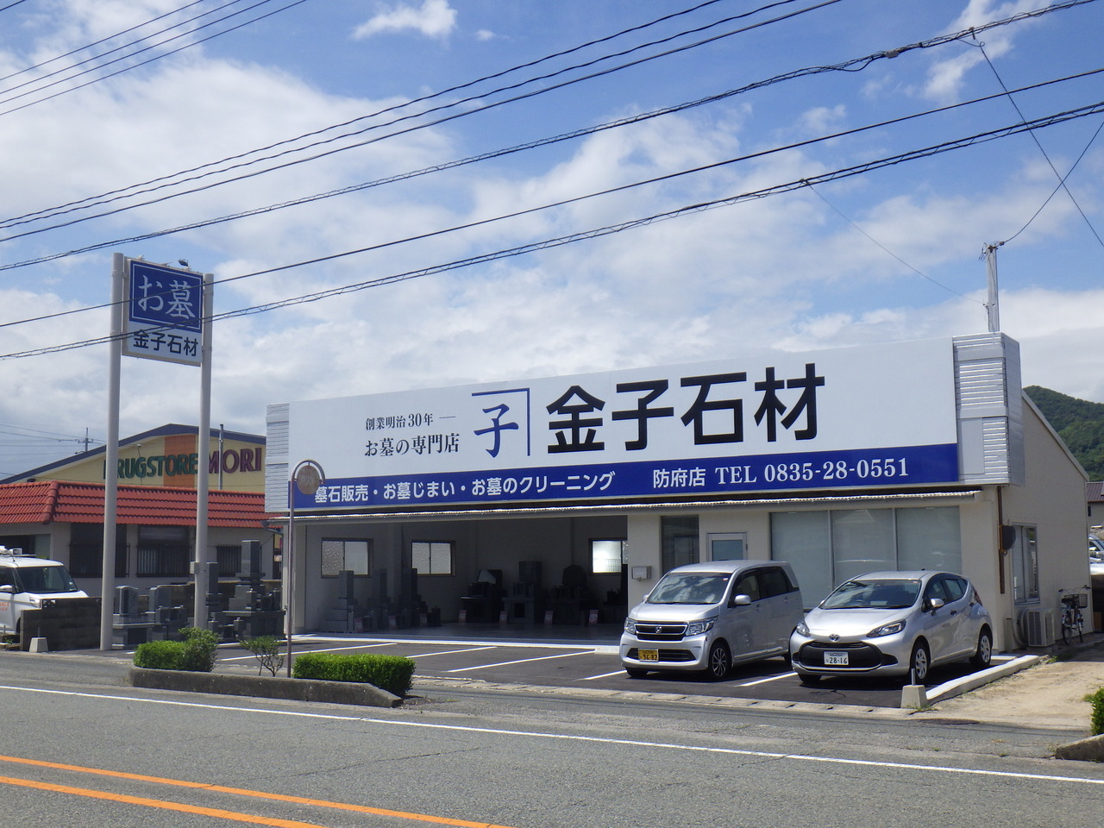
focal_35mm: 42
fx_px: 1339
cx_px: 552
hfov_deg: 44.8
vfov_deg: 34.3
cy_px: 414
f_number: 5
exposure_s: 1/1000
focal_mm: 7.5
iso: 125
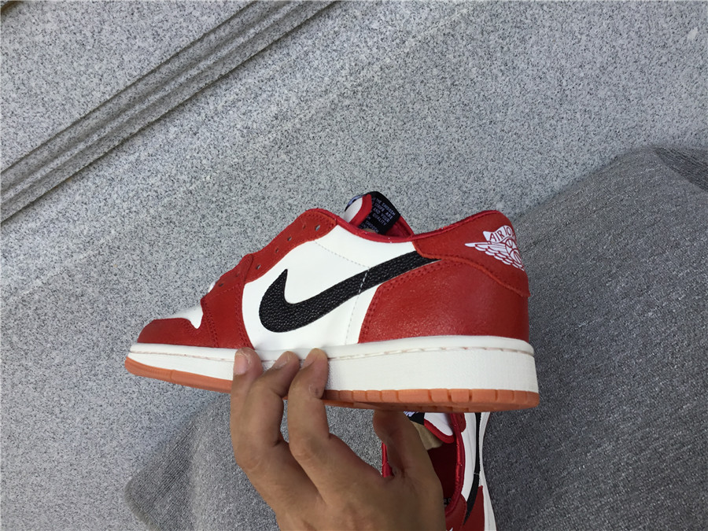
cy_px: 266
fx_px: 634
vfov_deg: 45.4
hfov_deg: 58.4
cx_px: 354
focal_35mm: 31
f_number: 2.4
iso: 25
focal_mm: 3.3
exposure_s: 1/277
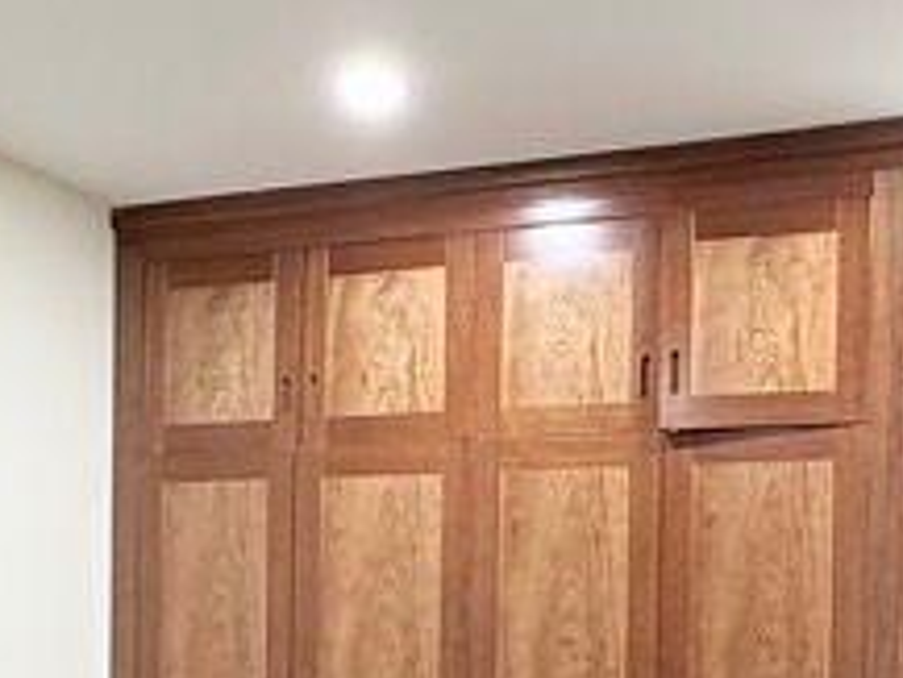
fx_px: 1723
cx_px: 479
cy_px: 695
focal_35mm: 66
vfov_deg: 21.4
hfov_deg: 29.4
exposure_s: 1/50
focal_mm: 2.22
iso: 250
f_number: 2.2
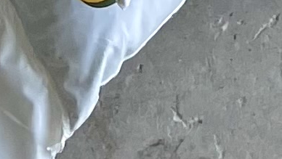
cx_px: 324
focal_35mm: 294
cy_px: -999
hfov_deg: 7.3
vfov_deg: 3.3
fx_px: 2200
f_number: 1.6
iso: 32
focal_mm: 4.2
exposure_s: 1/242
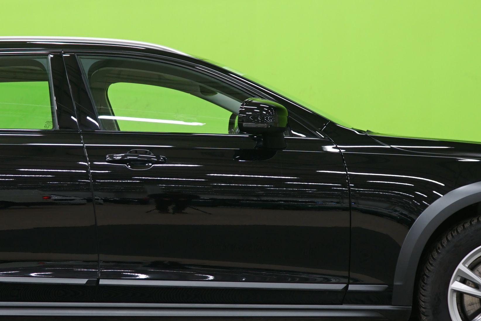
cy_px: 173
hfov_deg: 22.2
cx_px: 131
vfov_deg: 15.0
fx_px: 1216
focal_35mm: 91
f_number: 4
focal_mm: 38
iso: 400
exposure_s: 1/8
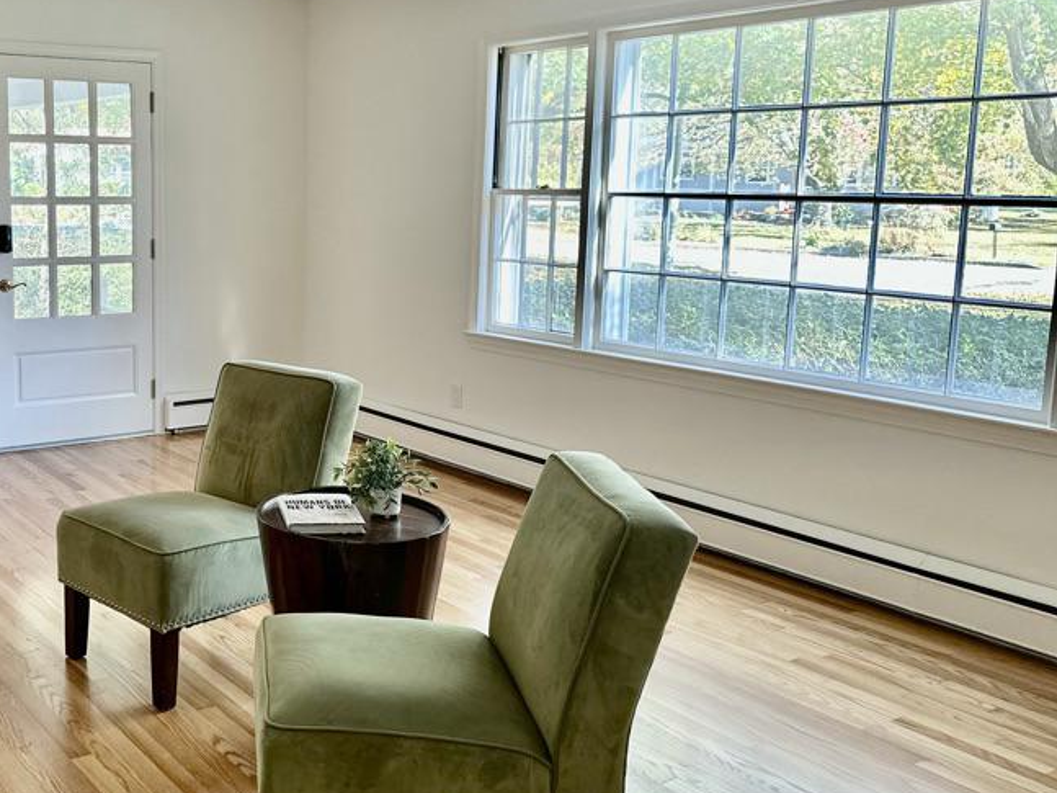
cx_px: 222
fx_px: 1160
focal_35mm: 38
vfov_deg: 37.6
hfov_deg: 46.6
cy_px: 345
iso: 125
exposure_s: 1/120
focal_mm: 6.86
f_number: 1.78
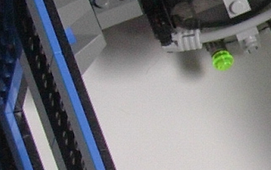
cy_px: 94
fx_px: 1729
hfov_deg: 8.3
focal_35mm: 234
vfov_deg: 5.6
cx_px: 628
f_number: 2.9
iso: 70
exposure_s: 1/64
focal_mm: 6.7
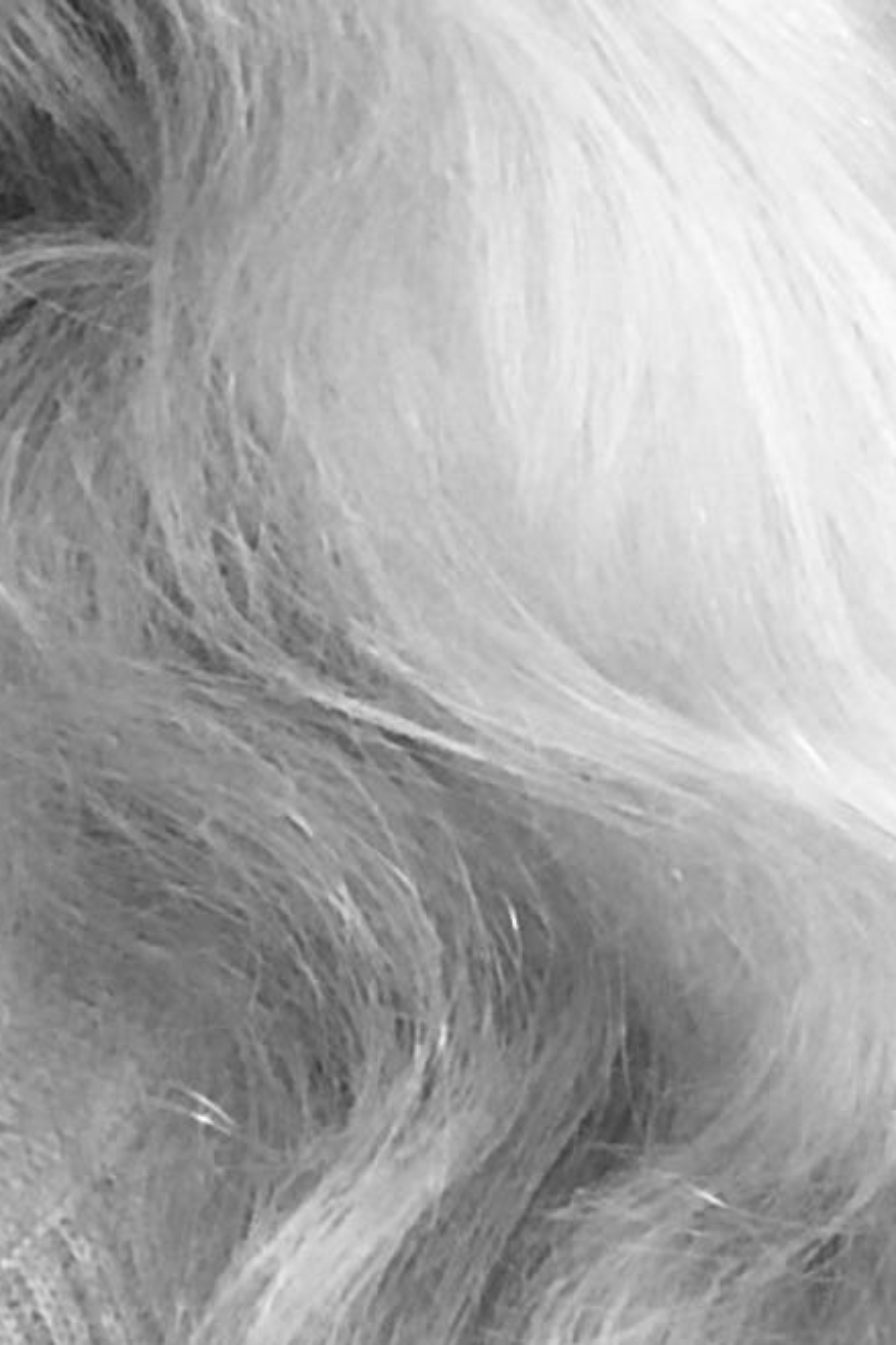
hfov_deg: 8.6
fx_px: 5827
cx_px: -520
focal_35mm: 156
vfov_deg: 13.1
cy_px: 278
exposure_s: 1/50
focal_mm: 2.87
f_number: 2.2
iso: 160
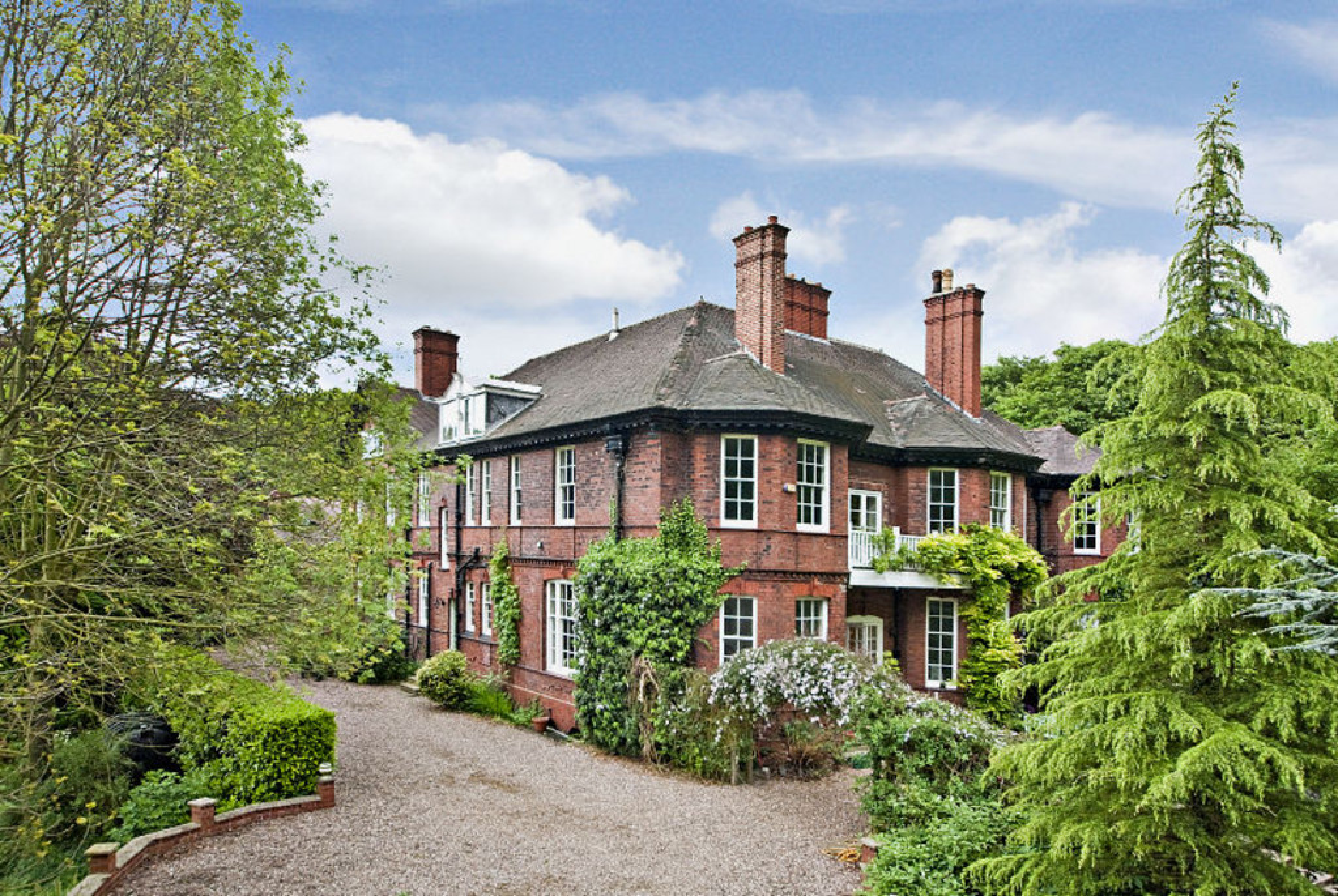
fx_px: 782
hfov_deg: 81.1
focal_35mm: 21
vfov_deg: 59.7
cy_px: 448
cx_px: 669
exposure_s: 1/125
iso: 200
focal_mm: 14
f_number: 5.6
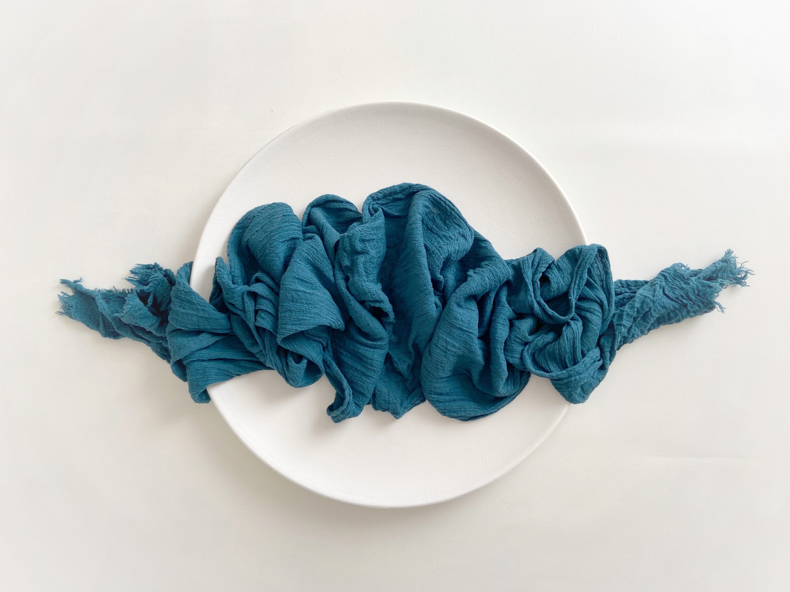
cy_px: 296
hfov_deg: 67.3
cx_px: 395
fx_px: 593
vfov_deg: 53.1
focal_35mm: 26
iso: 50
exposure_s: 1/121
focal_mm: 4.25
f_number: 1.8
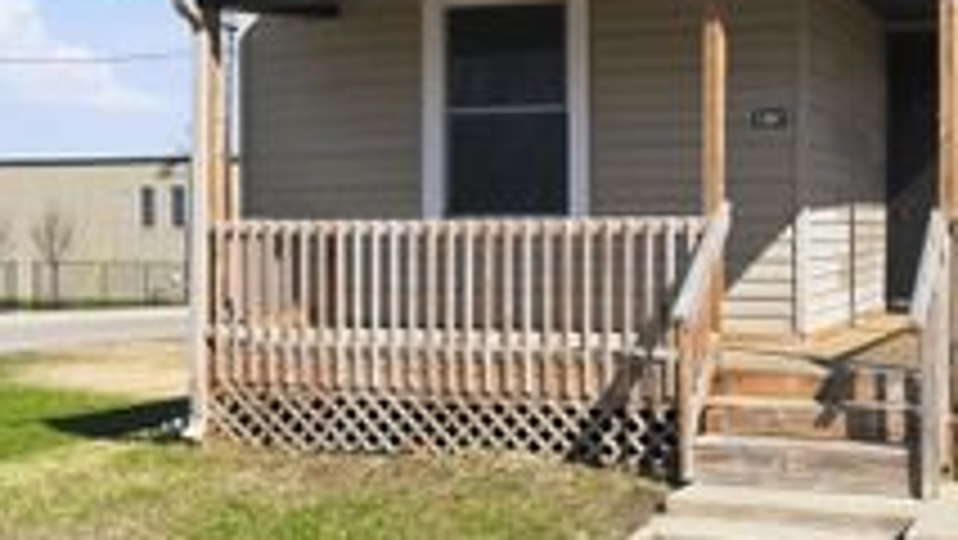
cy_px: 106
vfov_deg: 20.2
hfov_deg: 35.3
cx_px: 571
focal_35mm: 59
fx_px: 1499
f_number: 5
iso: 800
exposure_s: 1/4000
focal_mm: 16
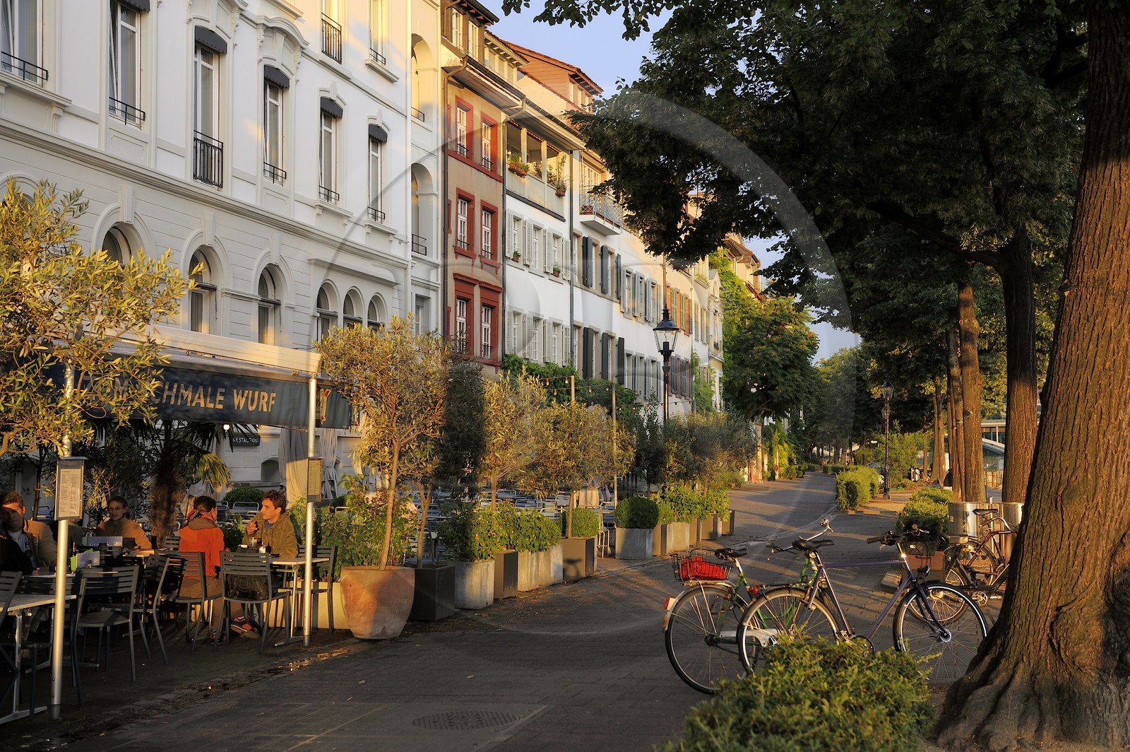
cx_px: 565
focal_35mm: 48
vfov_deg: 28.0
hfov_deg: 41.1
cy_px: 376
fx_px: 1505
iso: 200
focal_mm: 48
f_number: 5
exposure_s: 1/160
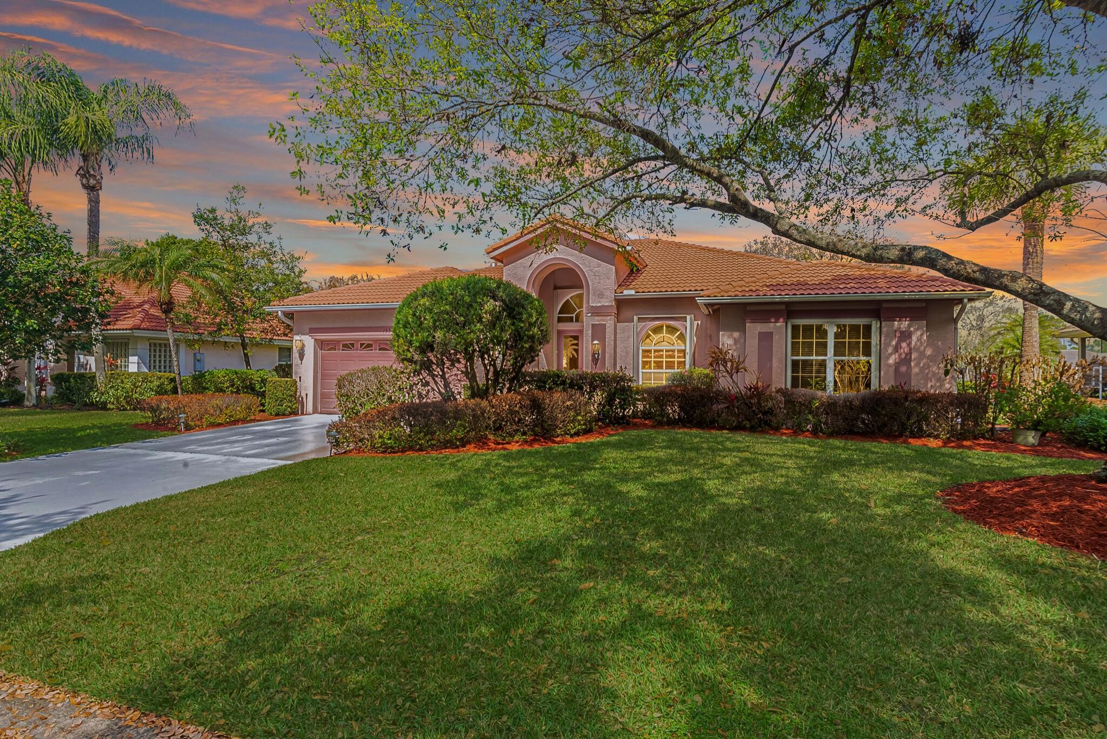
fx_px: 554
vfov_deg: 67.5
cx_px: 554
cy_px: 370
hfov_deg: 90.0
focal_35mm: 18
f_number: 18
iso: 100
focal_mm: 12
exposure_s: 1/50
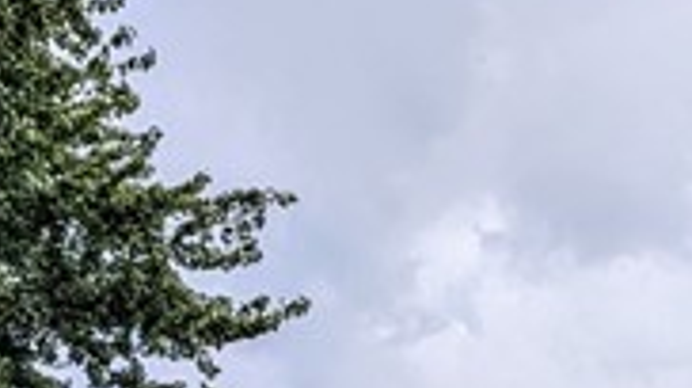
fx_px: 2695
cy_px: 1042
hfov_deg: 13.6
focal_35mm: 147
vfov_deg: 7.5
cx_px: 1089
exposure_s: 1/155
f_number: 1.68
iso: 21
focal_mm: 6.9
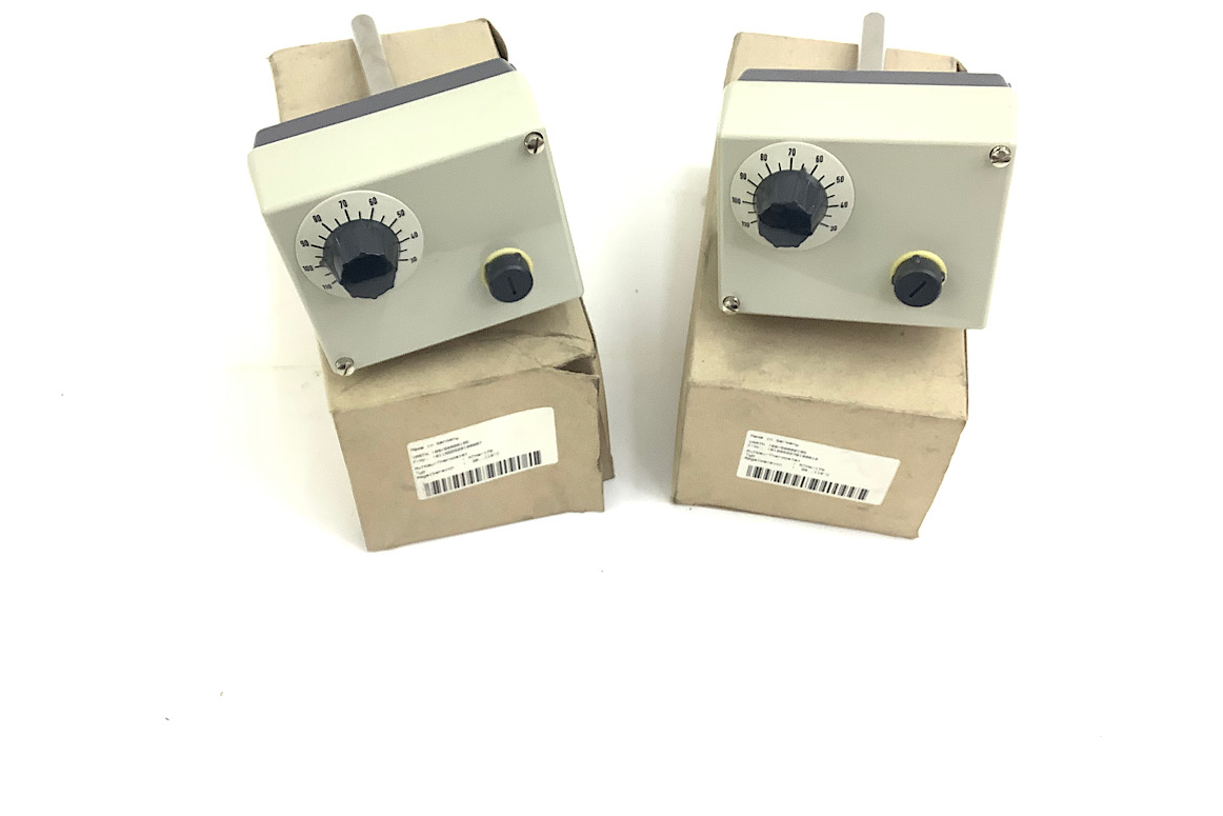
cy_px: 370
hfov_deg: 57.2
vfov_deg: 39.9
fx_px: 1121
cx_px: 599
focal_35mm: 33
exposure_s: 1/50
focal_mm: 3.3
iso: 80
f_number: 2.4
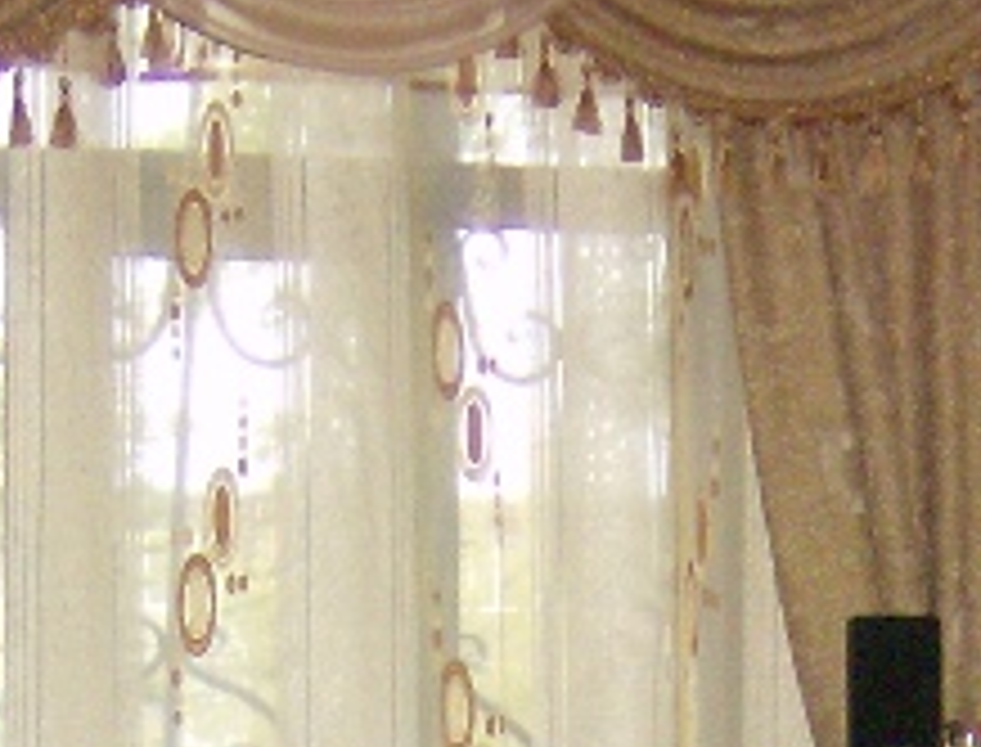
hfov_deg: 11.8
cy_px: 1170
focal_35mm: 167
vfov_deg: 8.7
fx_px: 4759
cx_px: 632
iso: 200
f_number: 2.8
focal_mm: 6
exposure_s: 1/60
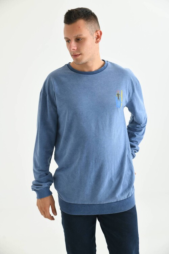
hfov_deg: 24.6
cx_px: 84
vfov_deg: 36.2
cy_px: 127
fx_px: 387
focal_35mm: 55
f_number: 5.6
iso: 160
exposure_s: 1/125
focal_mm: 55
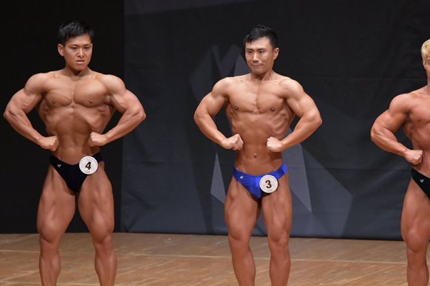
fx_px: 4382
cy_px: 163
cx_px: 267
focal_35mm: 367
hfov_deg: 5.6
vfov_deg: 3.7
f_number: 5.6
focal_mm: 190
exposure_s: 1/400
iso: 6400
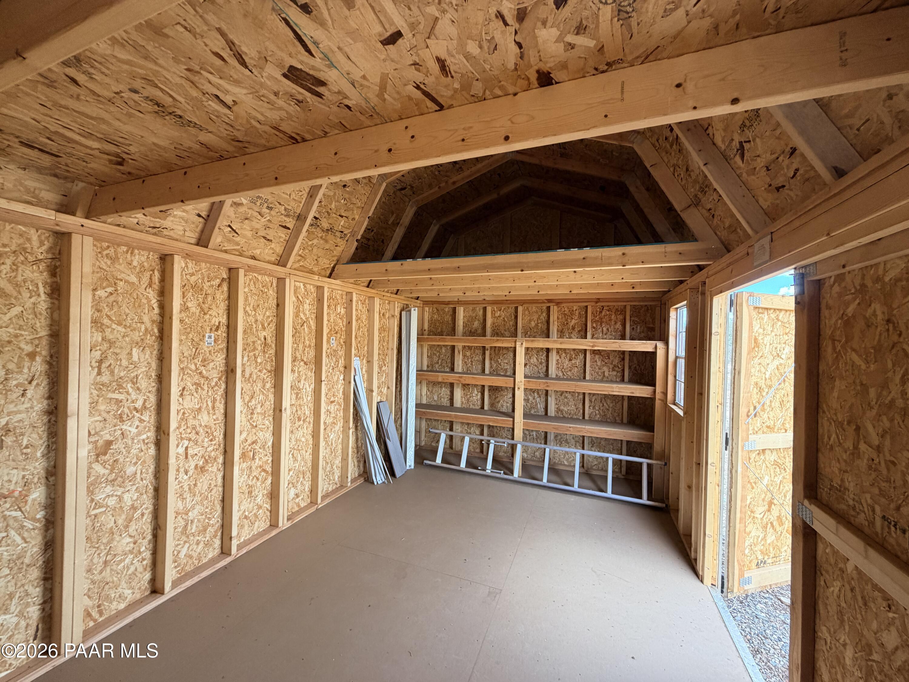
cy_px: 341
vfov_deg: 85.7
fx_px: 368
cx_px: 454
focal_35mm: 14
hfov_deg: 102.1
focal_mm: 2.22
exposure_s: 1/121
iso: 160
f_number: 2.2
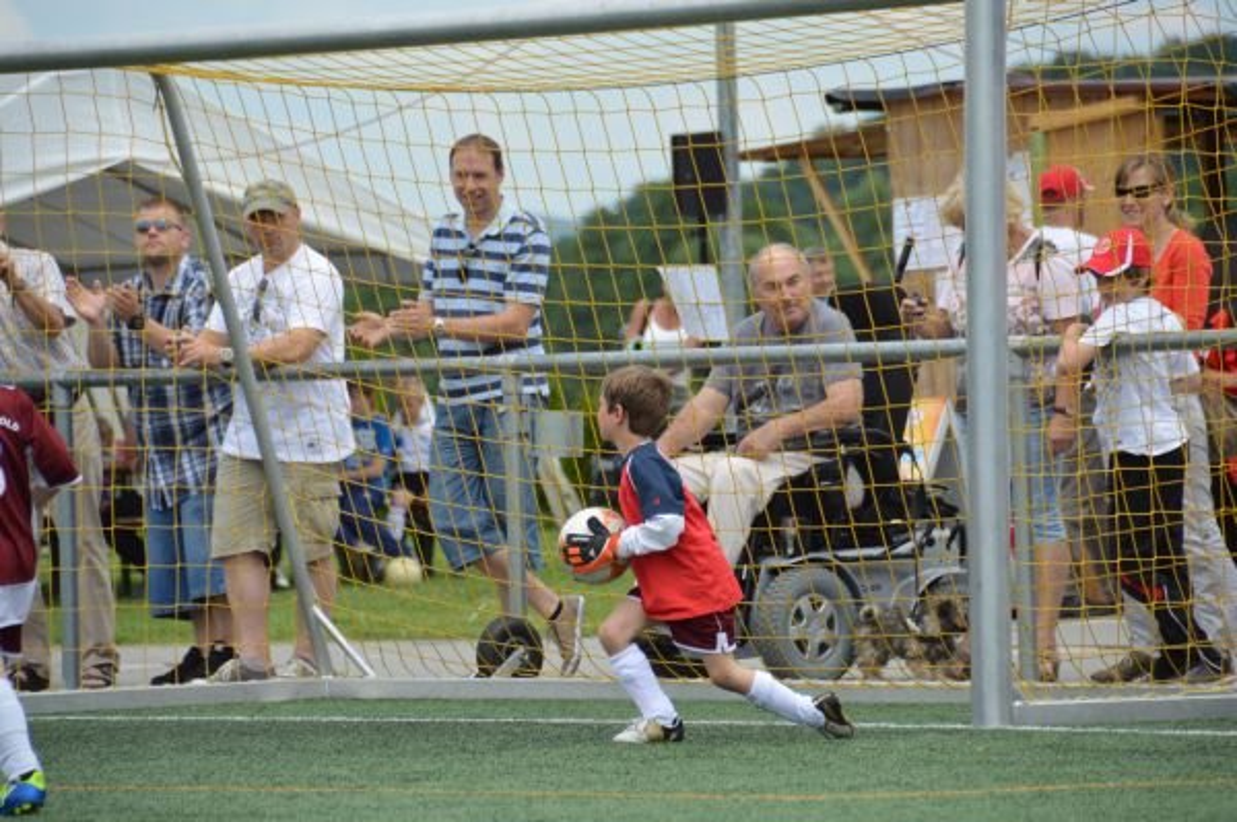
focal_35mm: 300
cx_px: 618
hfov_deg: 6.9
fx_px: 10300
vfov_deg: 4.6
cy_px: 411
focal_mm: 200
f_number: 5.6
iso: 400
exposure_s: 1/1250
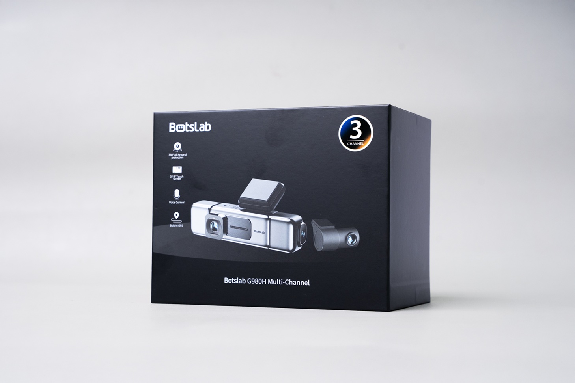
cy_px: 192
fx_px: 1118
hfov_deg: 28.8
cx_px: 288
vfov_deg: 19.5
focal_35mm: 70
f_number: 7.1
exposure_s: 1/100
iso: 1000
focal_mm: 70
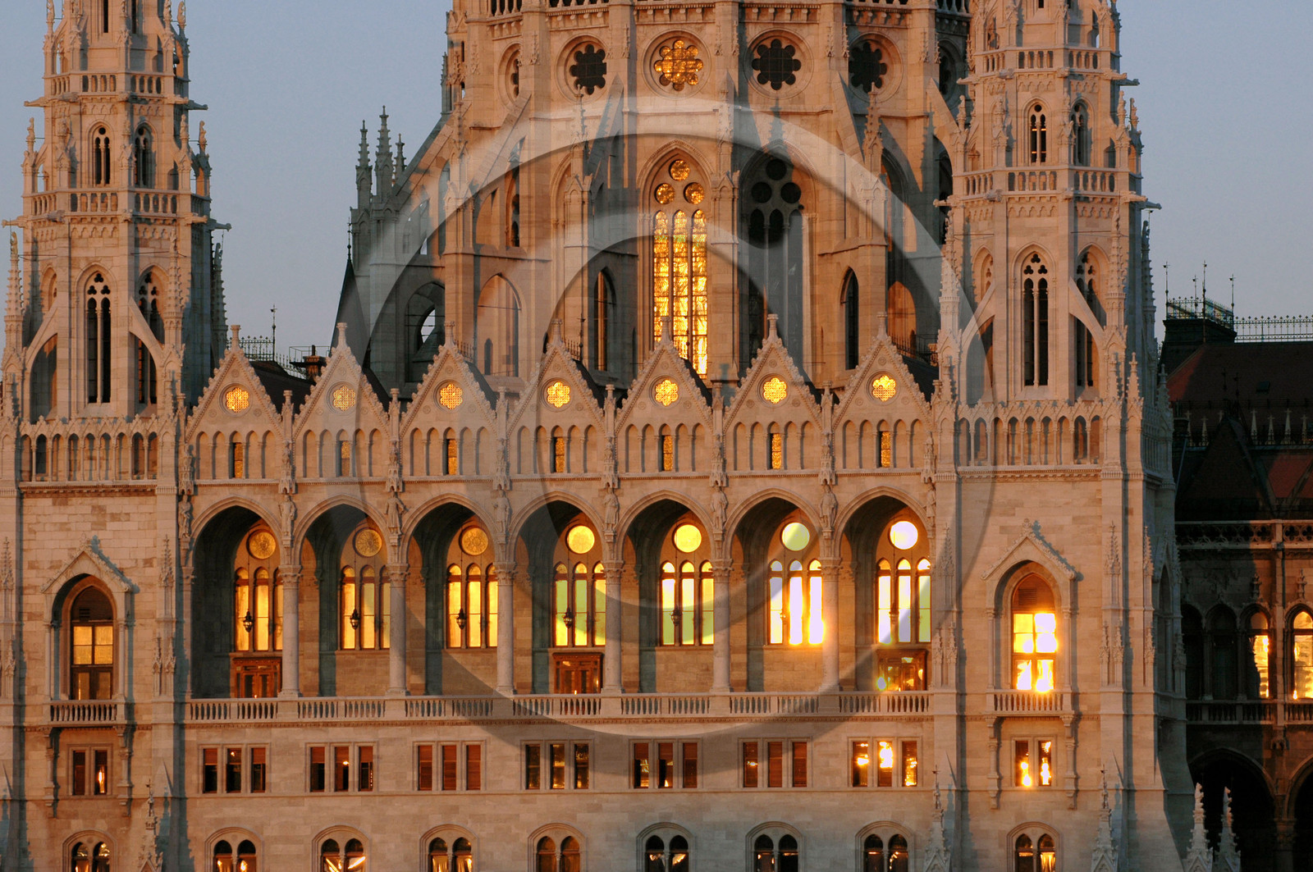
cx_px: 656
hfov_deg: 8.1
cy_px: 436
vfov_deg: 5.4
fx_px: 9290
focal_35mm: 255
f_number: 8
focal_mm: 170
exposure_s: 1/160
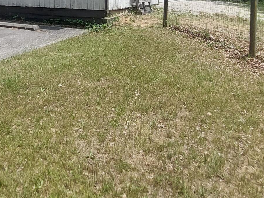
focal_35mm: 43
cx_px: 70
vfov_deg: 30.0
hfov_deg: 42.7
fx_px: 328
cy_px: -22
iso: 50
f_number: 2.2
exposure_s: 1/817
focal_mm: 1.74
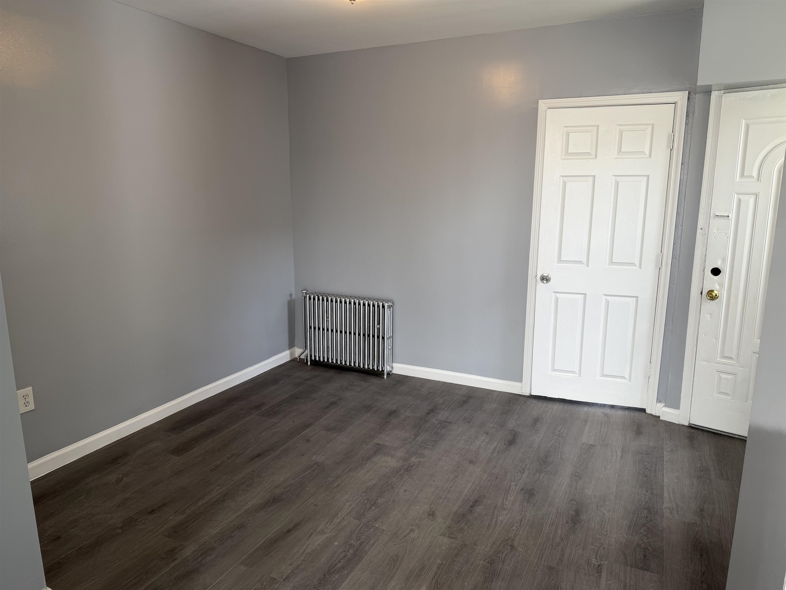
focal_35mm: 24
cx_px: 393
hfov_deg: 71.6
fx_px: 545
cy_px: 295
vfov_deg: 56.8
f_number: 1.78
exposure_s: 1/121
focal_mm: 6.76
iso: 80
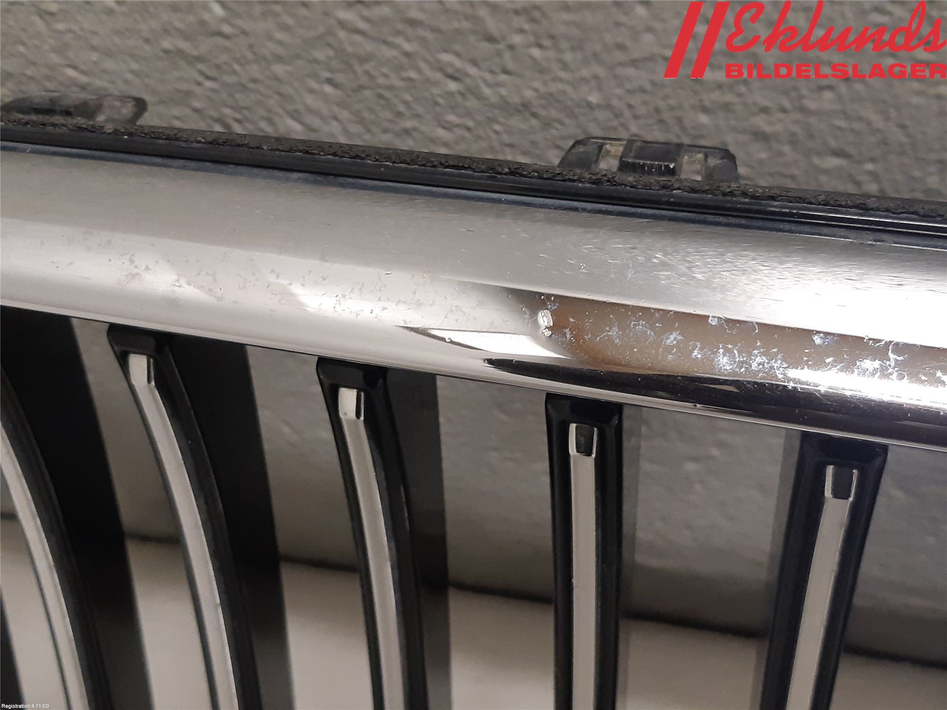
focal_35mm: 26
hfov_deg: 67.3
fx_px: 711
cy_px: 355
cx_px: 474
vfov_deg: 53.1
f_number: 1.7
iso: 200
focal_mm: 3.93
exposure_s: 1/50
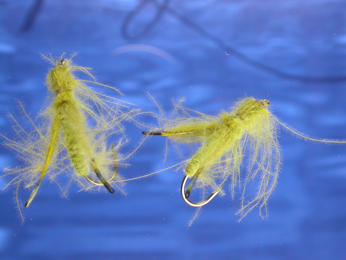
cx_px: 173
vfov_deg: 16.1
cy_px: 130
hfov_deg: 21.3
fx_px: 920
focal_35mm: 92
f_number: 6.1
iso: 100
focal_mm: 19.1
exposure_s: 1/69
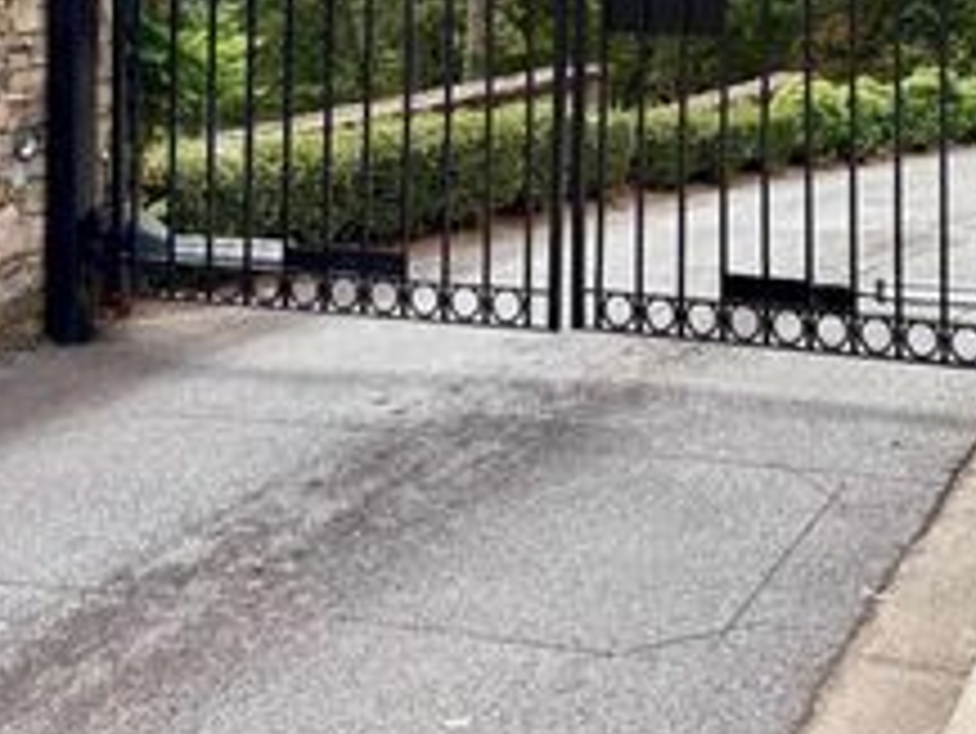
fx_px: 1693
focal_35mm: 60
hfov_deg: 31.2
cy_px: -52
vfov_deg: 23.1
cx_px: 801
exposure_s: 1/1048
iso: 64
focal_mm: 5.96
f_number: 1.6
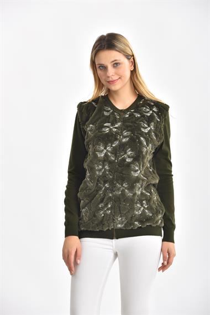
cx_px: 105
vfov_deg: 16.4
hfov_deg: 11.0
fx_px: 1092
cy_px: 158
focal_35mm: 125
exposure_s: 1/160
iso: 100
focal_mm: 125
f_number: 6.3
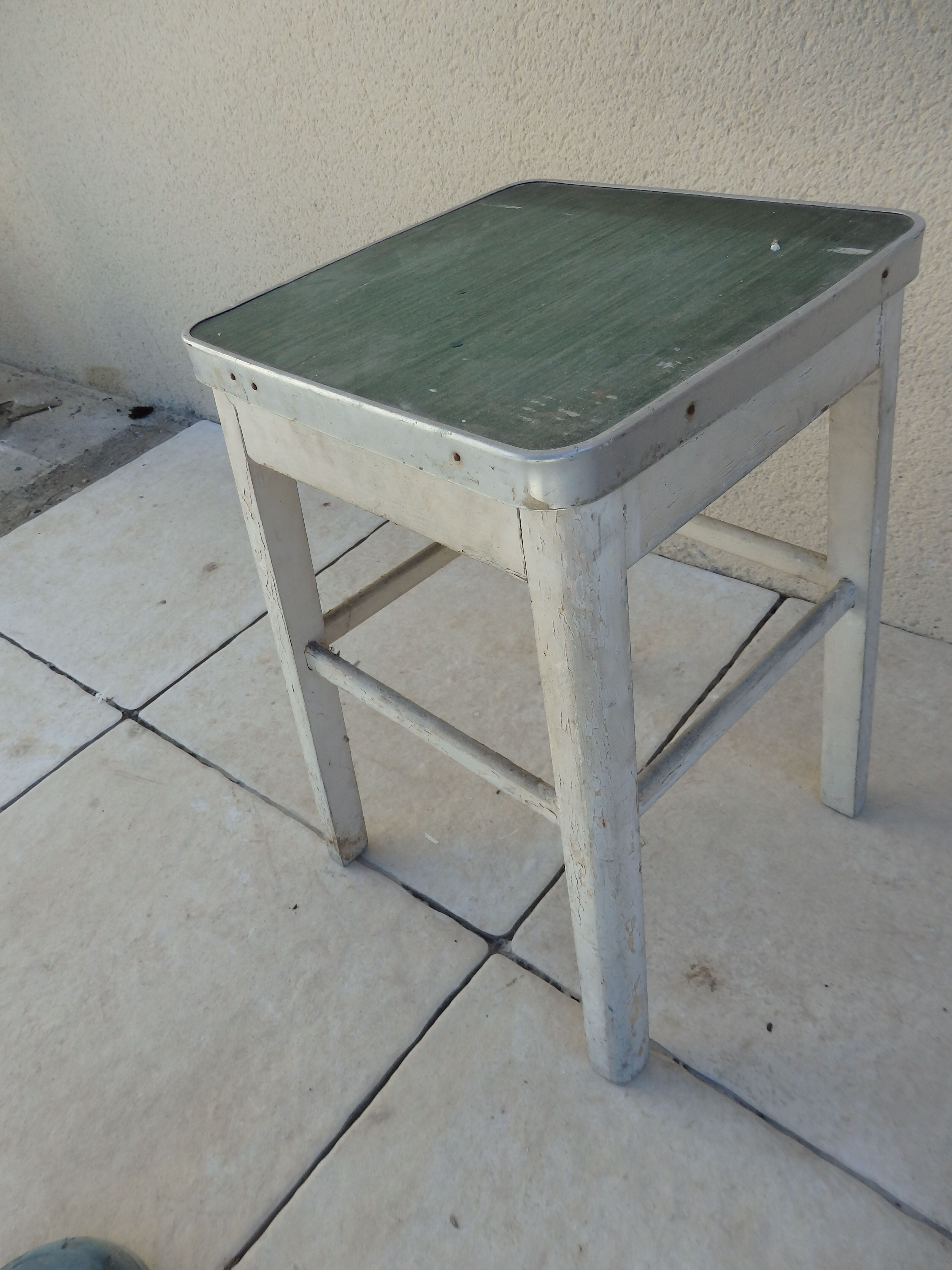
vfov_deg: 69.4
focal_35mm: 25
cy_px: 635
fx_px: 917
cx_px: 476
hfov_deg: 54.9
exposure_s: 1/640
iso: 125
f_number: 3
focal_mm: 4.5
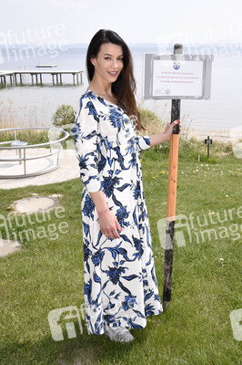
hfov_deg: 38.8
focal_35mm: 34
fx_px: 343
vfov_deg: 55.8
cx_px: 121
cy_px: 182
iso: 400
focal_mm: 34
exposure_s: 1/160
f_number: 14
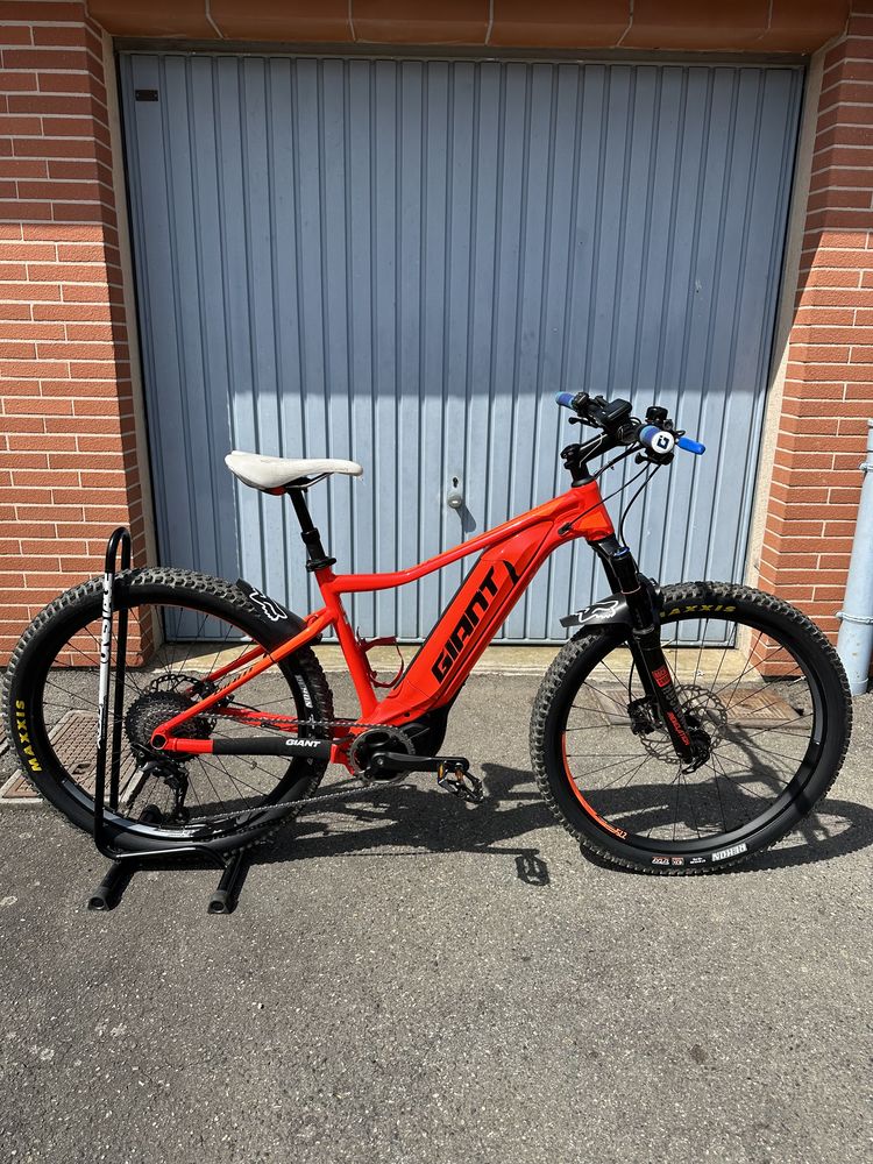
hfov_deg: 56.8
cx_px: 436
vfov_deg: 71.6
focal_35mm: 24
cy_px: 582
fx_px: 807
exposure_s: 1/4184
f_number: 1.78
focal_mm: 6.86
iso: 80
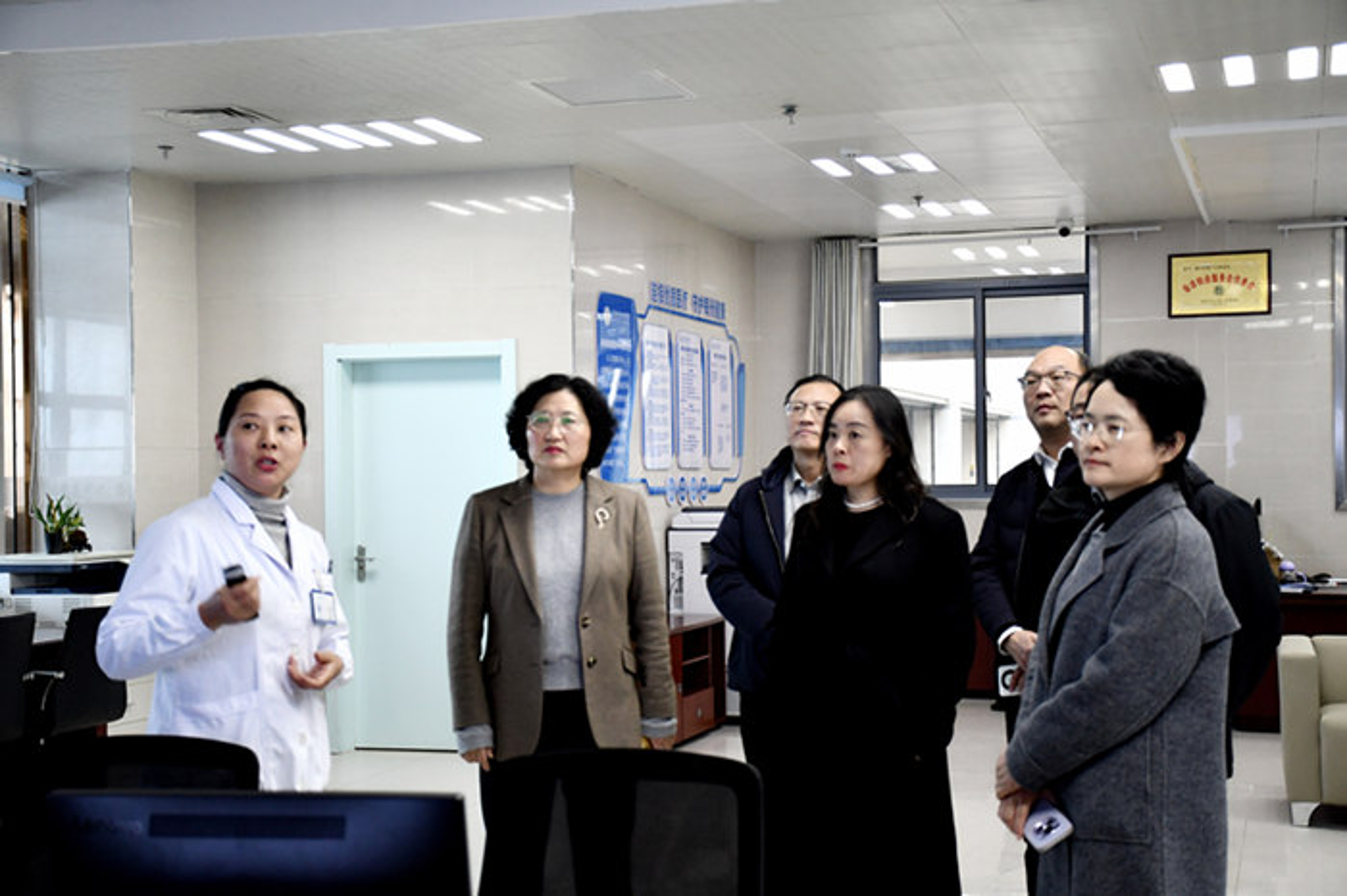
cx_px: 674
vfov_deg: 26.0
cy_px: 448
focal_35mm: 52
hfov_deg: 38.2
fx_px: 1945
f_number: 4.2
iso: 1250
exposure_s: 1/125
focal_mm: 35
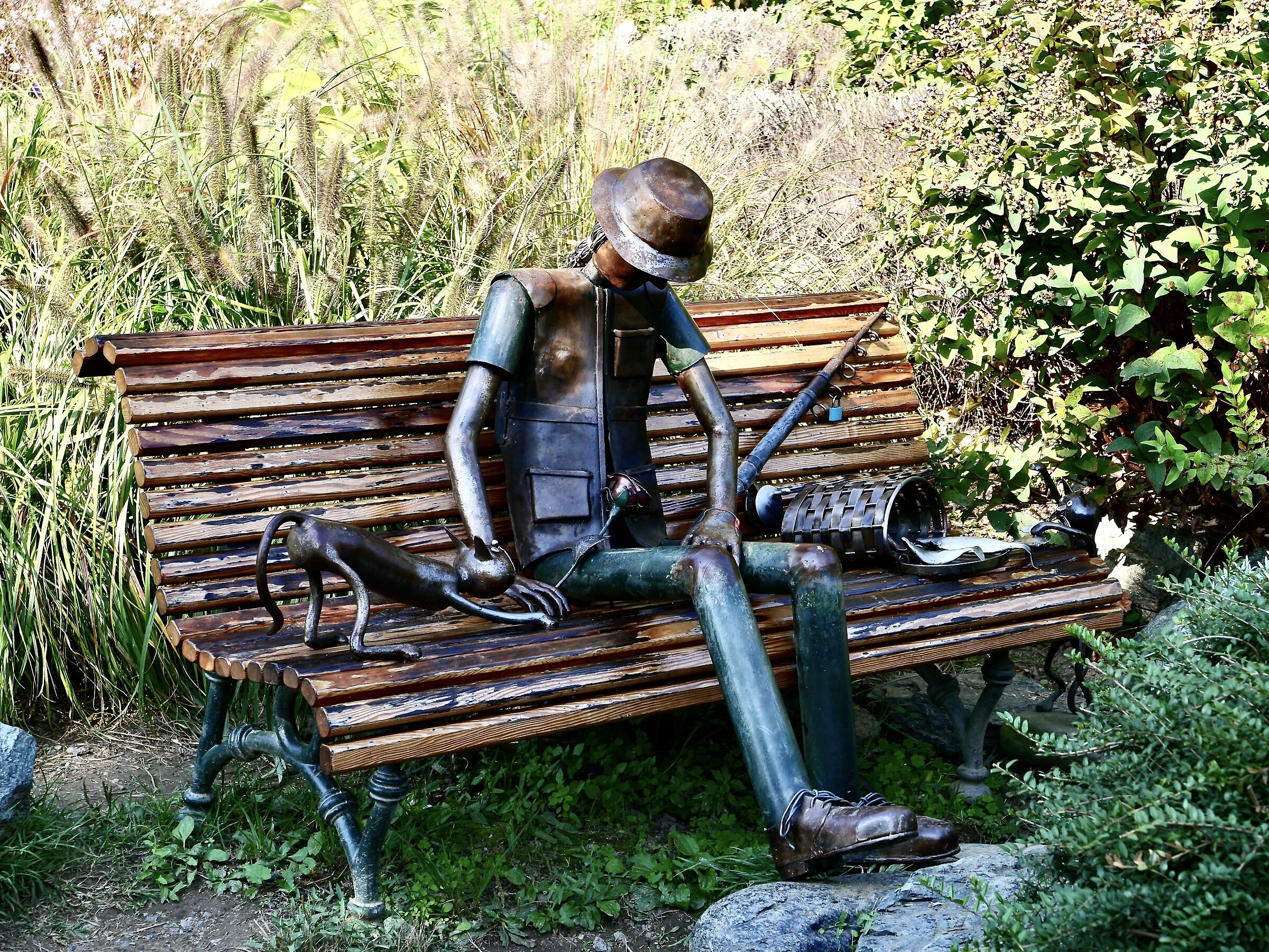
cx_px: 634
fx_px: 2749
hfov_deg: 26.0
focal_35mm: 75
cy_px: 476
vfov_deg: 19.6
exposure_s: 1/160
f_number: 5.6
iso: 200
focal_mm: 34
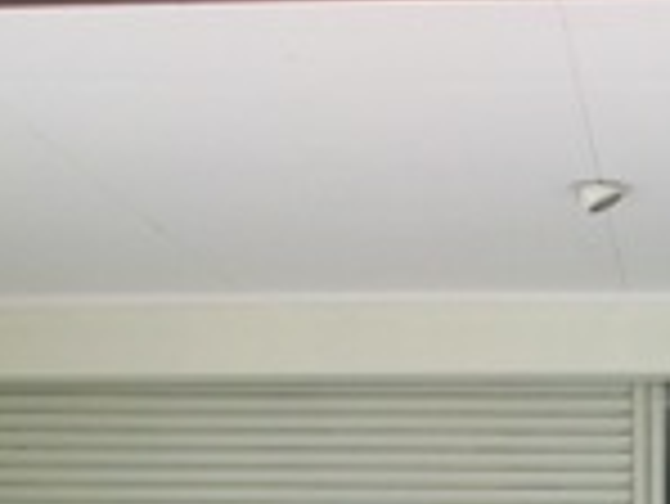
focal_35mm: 102
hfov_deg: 18.3
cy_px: 644
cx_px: 782
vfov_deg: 14.0
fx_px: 1976
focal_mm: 5.7
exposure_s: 1/166
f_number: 2.8
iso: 80
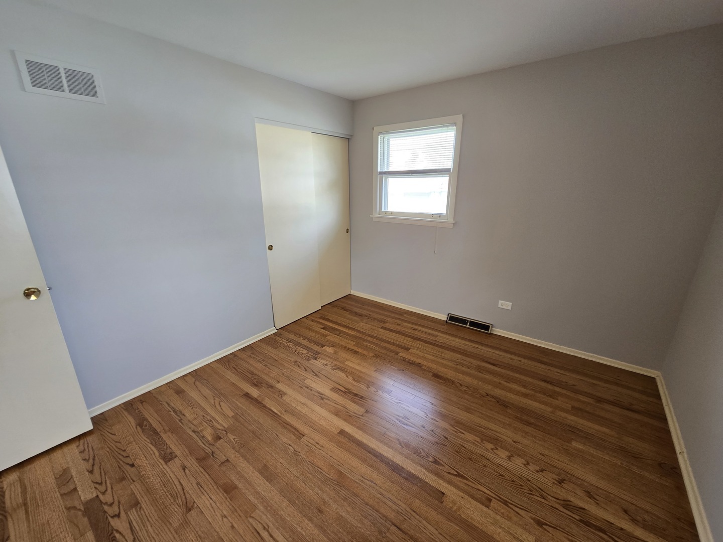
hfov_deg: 106.2
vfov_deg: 89.9
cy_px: 271
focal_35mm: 13
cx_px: 362
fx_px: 272
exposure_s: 1/60
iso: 100
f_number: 2.2
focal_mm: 2.2
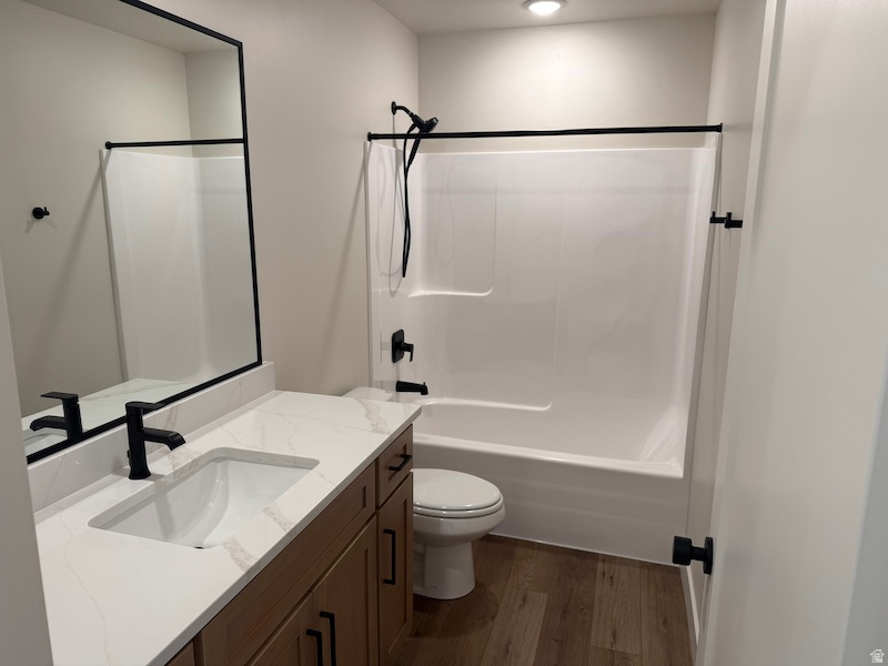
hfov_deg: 71.6
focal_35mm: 24
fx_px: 616
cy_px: 333
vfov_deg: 56.8
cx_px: 444
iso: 80
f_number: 1.78
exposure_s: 1/120
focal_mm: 6.76
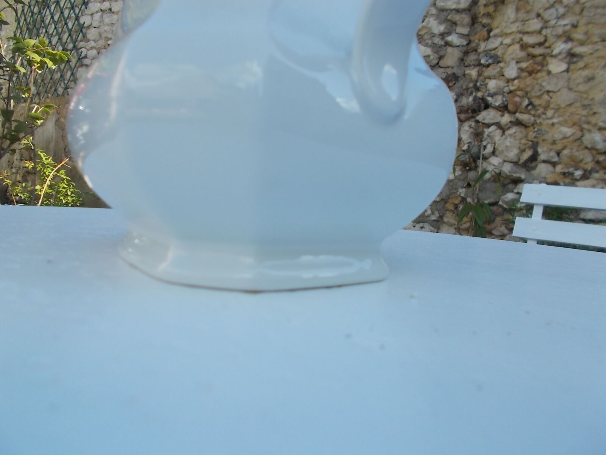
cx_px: 303
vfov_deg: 53.1
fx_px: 455
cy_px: 228
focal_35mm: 26
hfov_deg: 67.3
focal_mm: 4.6
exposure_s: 1/400
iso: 80
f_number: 3.2
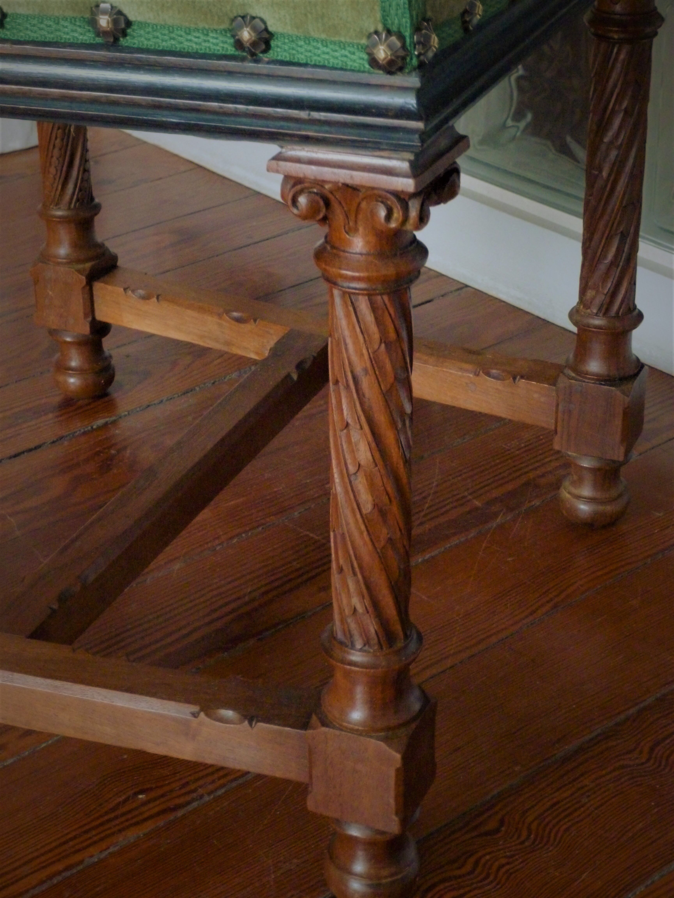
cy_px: 449
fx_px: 1791
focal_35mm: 69
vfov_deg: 28.2
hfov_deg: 21.3
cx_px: 337
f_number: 4.6
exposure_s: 1/4
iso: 800
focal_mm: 12.3
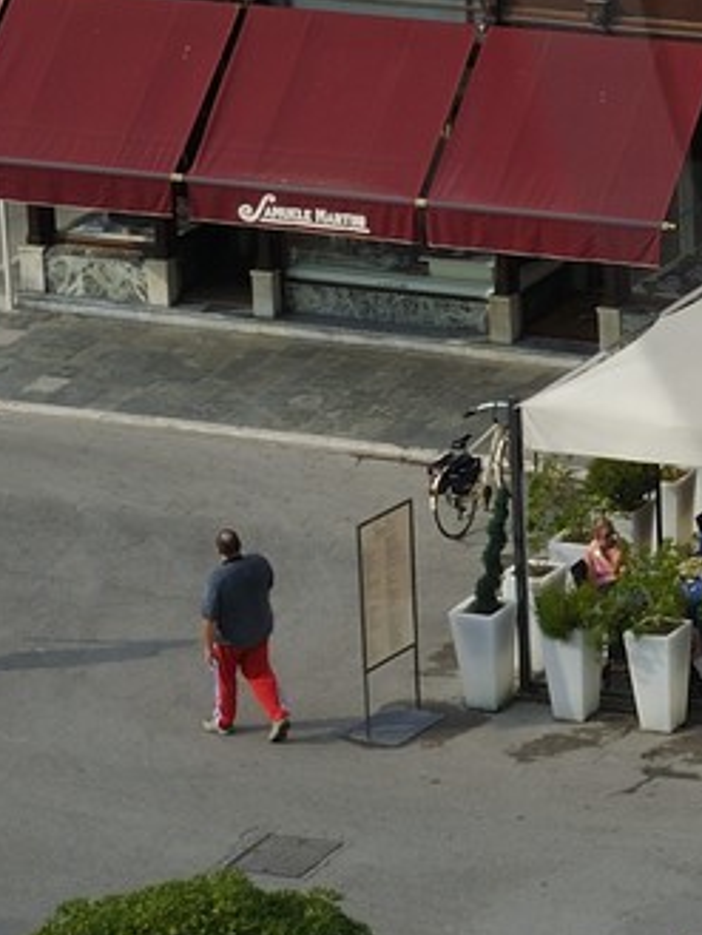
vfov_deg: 10.4
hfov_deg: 7.4
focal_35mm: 187
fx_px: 5053
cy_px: -199
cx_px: 1668
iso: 200
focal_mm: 40
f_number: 16
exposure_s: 1/160
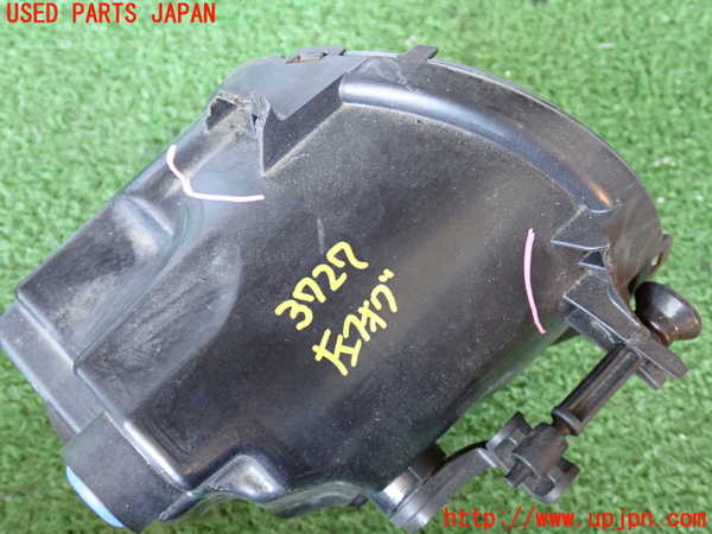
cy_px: 267
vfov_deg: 35.1
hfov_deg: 45.8
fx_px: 843
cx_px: 356
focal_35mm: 41
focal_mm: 7.31
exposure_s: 1/25
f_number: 2.8
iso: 800
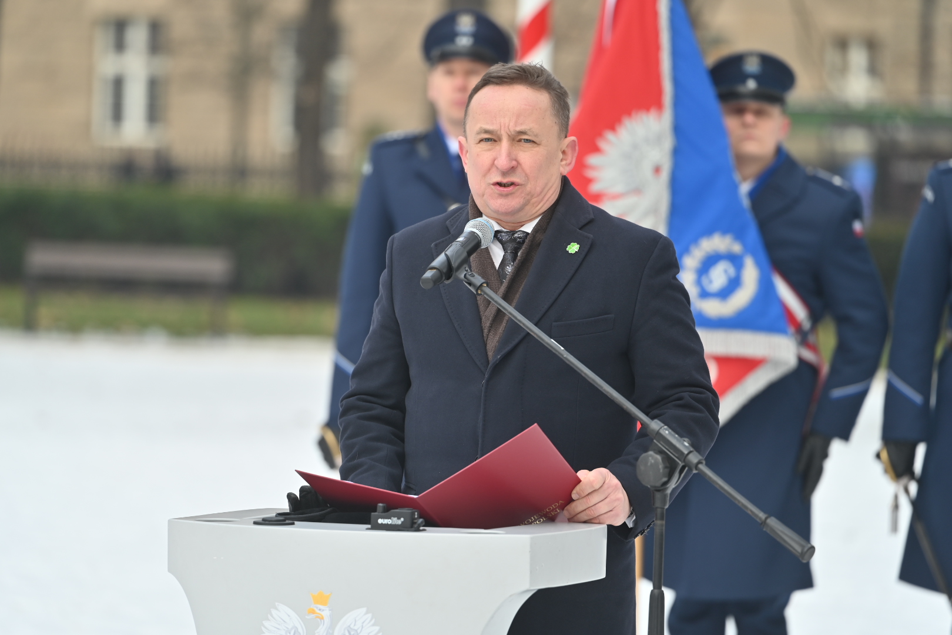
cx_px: 476
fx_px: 4760
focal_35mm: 180
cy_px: 318
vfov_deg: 7.6
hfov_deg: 11.4
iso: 100
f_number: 3.5
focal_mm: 180
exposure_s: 1/400
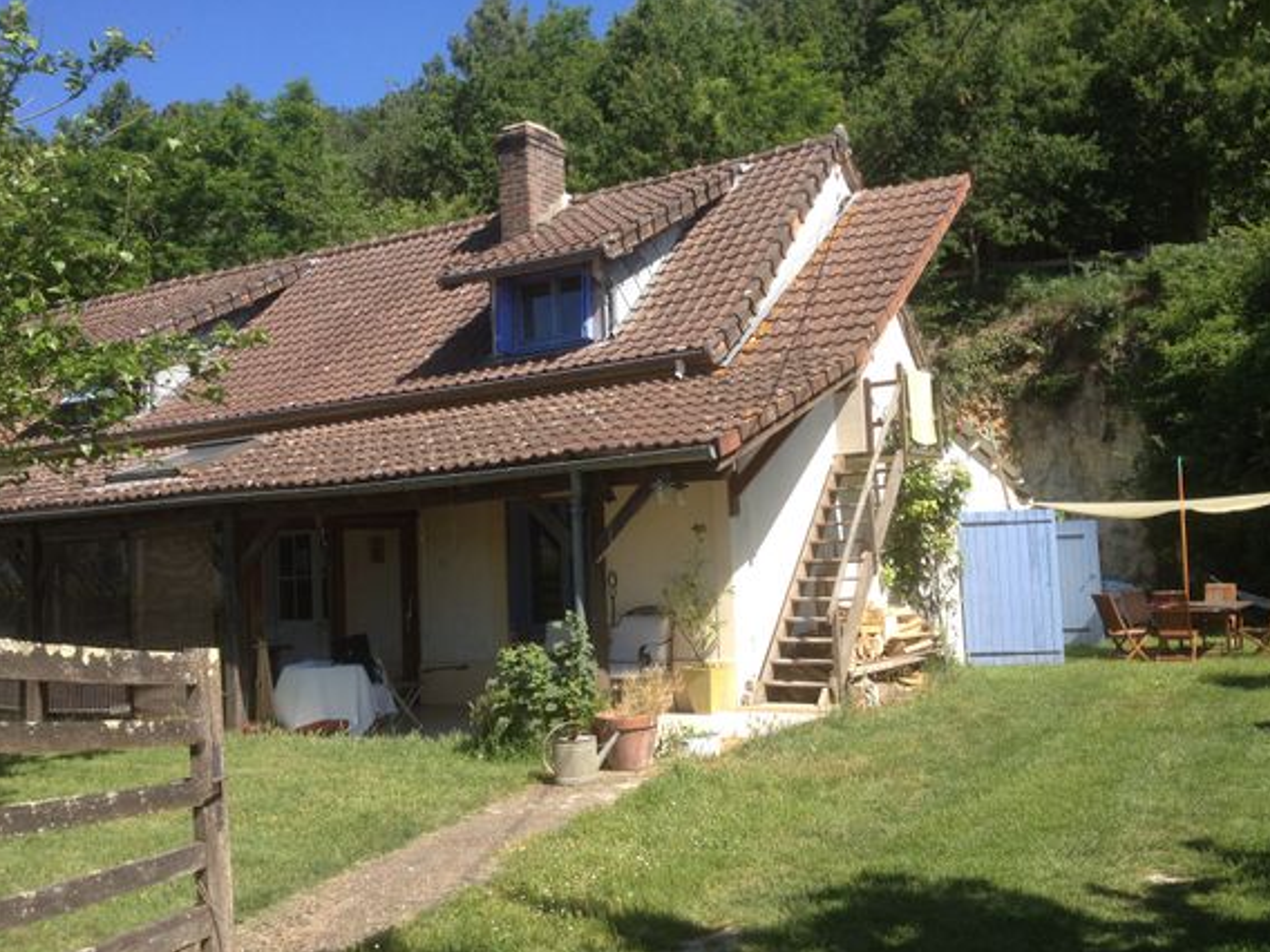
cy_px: 494
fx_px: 1357
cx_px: 626
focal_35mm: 37
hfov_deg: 50.1
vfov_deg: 38.7
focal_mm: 4.28
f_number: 2.4
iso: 50
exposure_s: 1/876
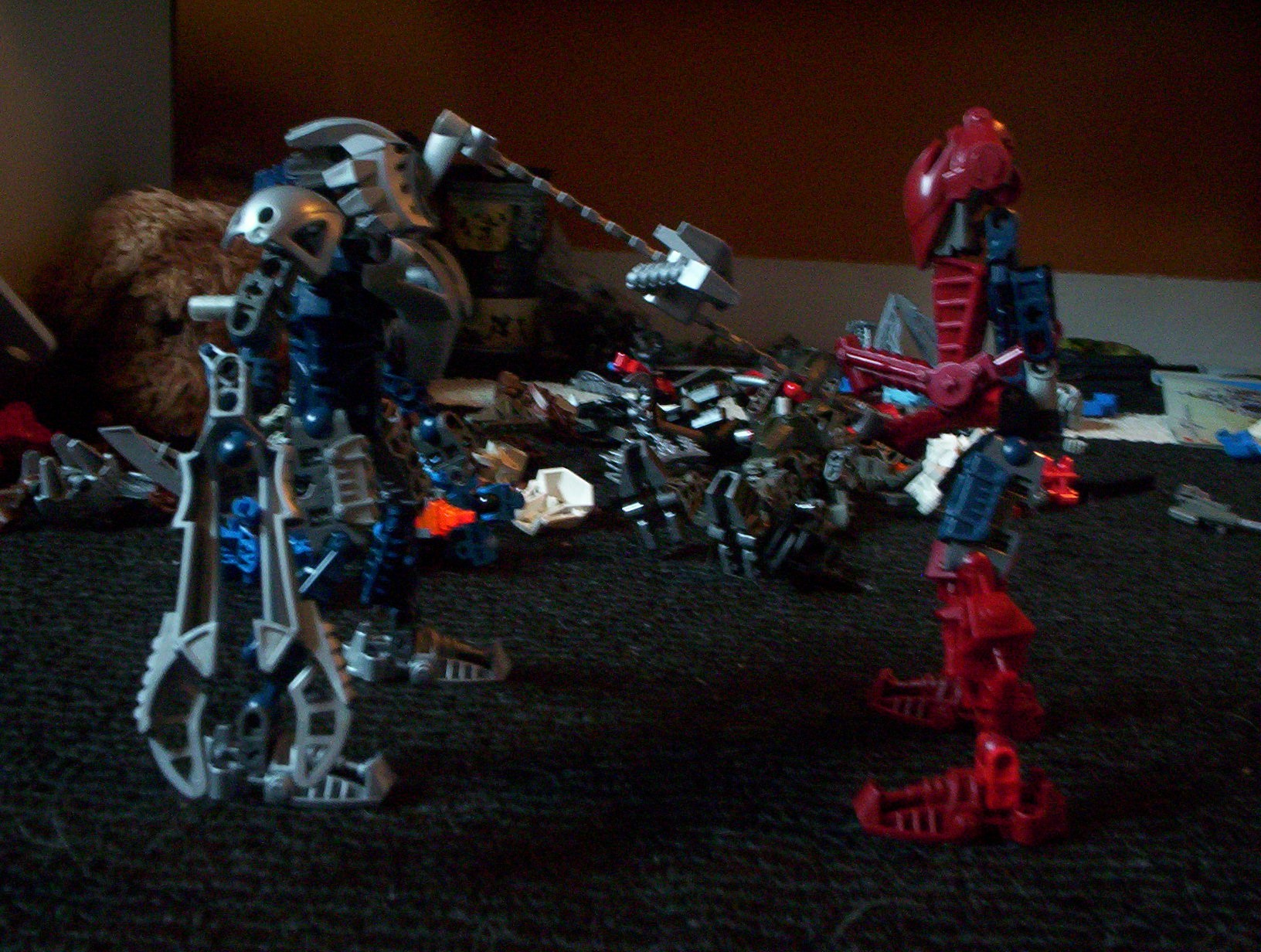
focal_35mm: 38
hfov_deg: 48.9
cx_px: 630
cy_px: 476
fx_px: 1388
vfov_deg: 37.9
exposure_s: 1/8
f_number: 4.5
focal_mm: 4.99
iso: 200
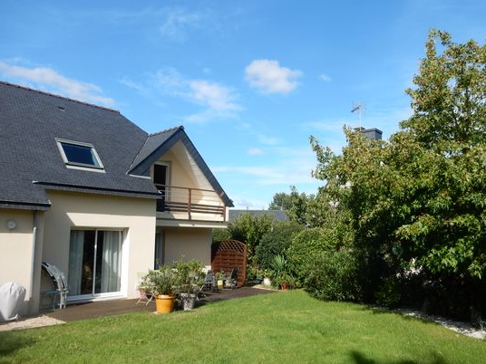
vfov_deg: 49.7
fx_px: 393
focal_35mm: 28
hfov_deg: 63.3
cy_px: 199
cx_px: 267
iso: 125
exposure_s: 1/1000
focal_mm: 4.5
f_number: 3.7
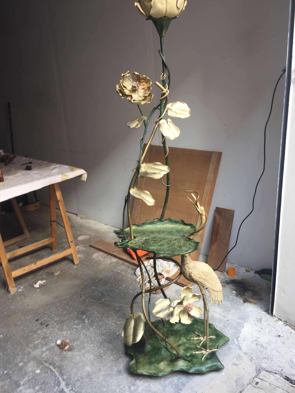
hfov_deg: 48.2
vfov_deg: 61.7
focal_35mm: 29
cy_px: 196
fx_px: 330
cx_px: 148
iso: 40
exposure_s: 1/50
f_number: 2.2
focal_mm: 4.15
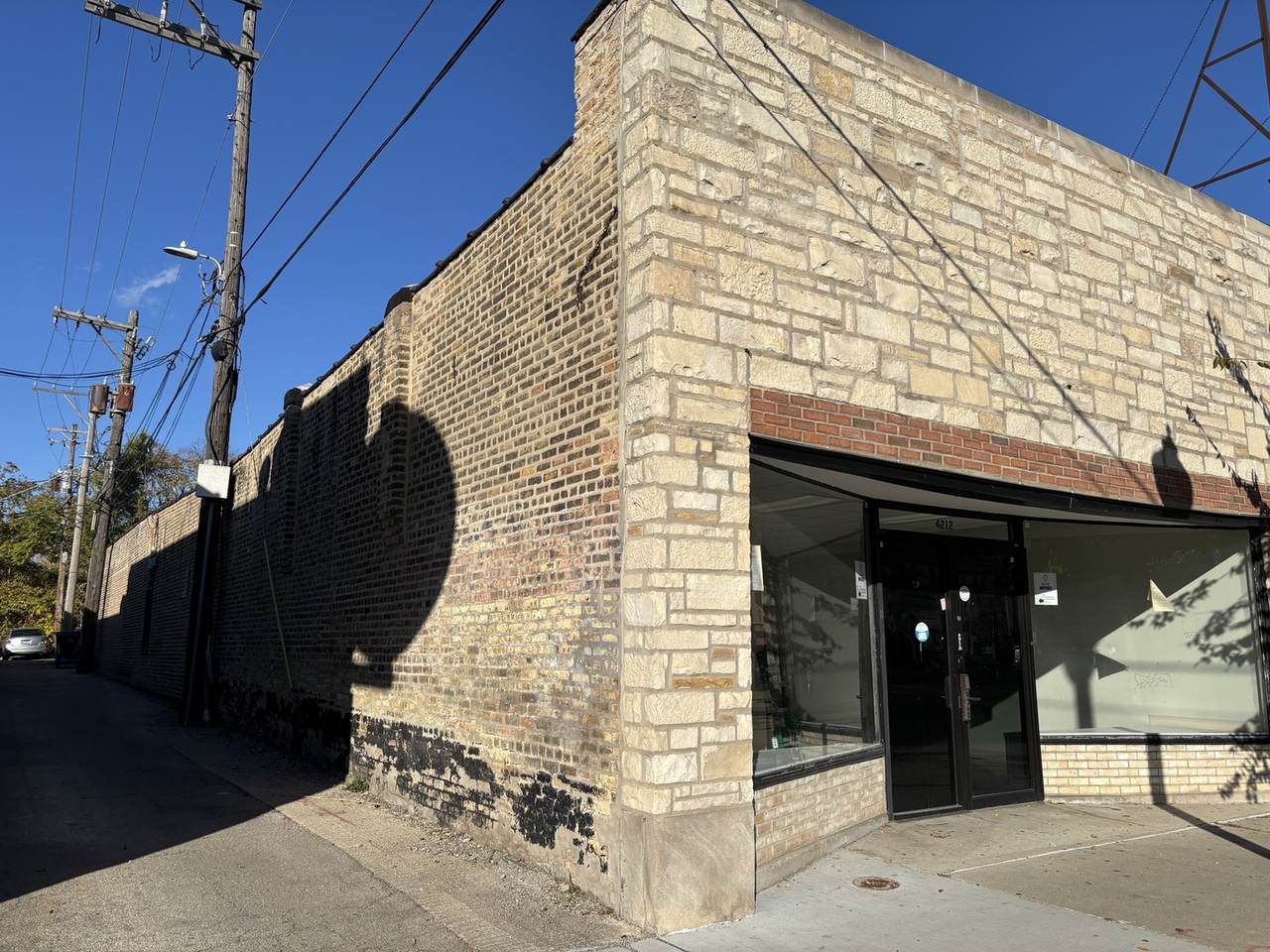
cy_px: 476
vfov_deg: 53.1
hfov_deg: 67.3
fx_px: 954
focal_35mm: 26
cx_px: 635
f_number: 1.6
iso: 50
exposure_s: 1/5076
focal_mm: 5.96
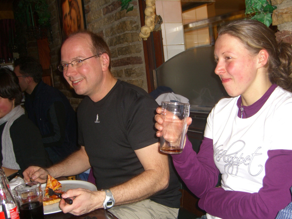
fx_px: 329
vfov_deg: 36.8
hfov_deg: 47.8
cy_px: 108
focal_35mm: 39
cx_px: 143
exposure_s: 1/60
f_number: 2.8
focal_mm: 7.9
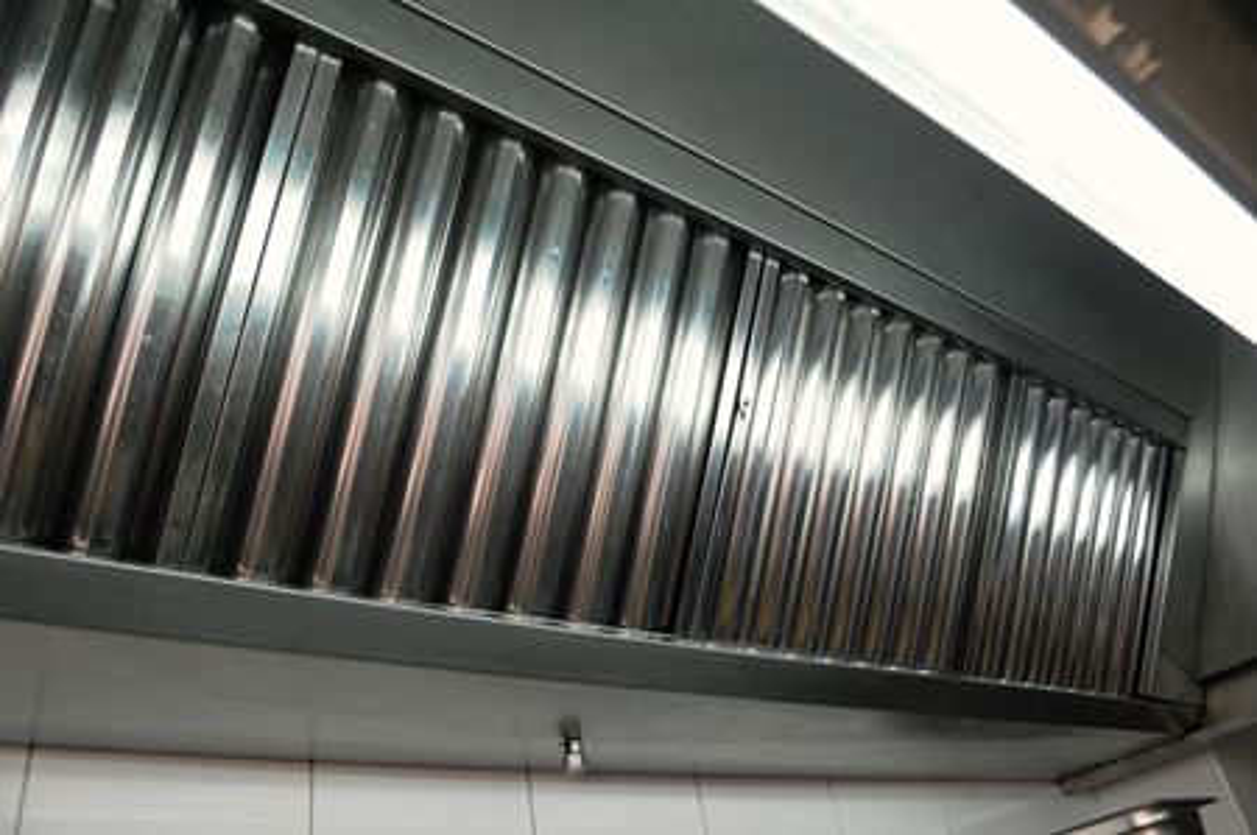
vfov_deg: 47.8
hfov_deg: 67.4
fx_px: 942
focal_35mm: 27
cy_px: 418
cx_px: 628
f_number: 5
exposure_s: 1/100
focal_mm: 18
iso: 400
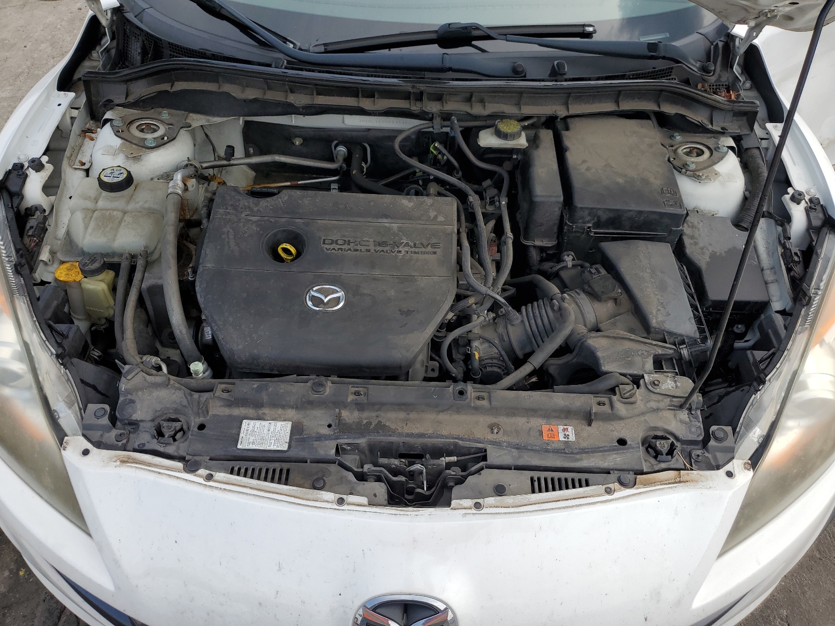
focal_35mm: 26
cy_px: 313
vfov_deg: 53.1
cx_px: 418
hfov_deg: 67.3
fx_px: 627
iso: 50
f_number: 1.5
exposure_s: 1/1250
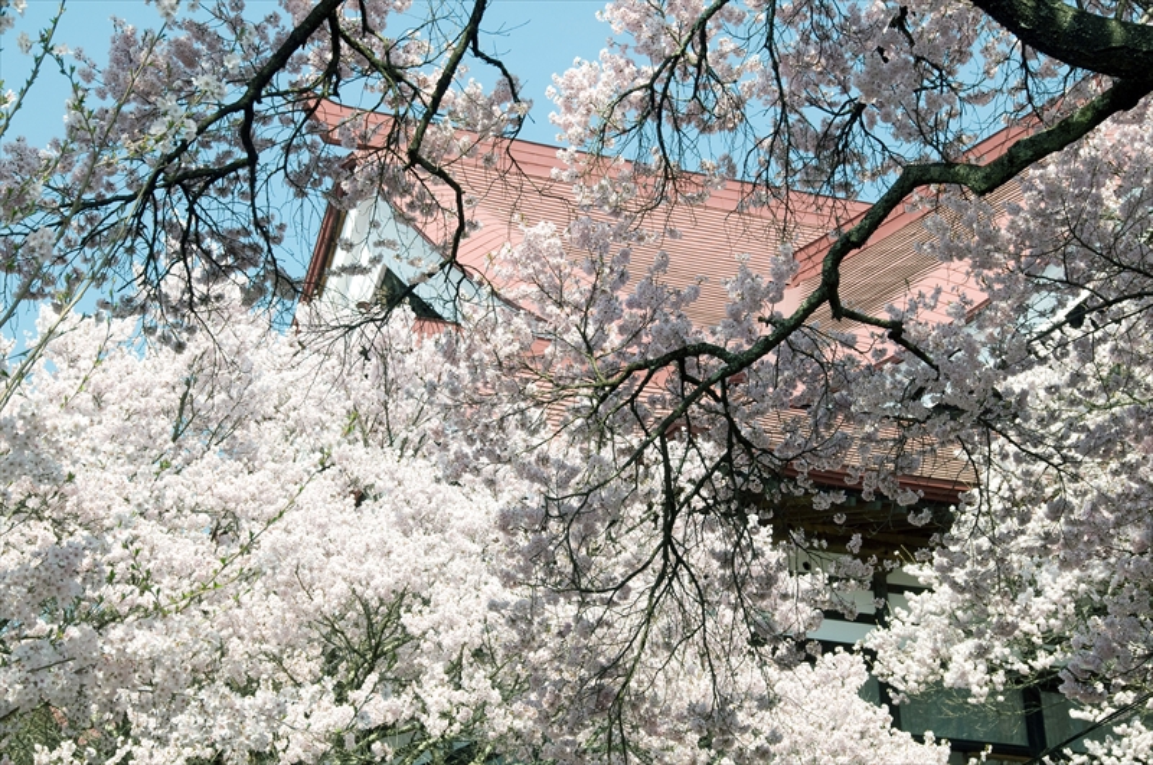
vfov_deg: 3.4
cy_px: 382
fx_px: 12953
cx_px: 576
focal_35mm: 405
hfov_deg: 5.1
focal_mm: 270
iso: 200
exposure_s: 1/160
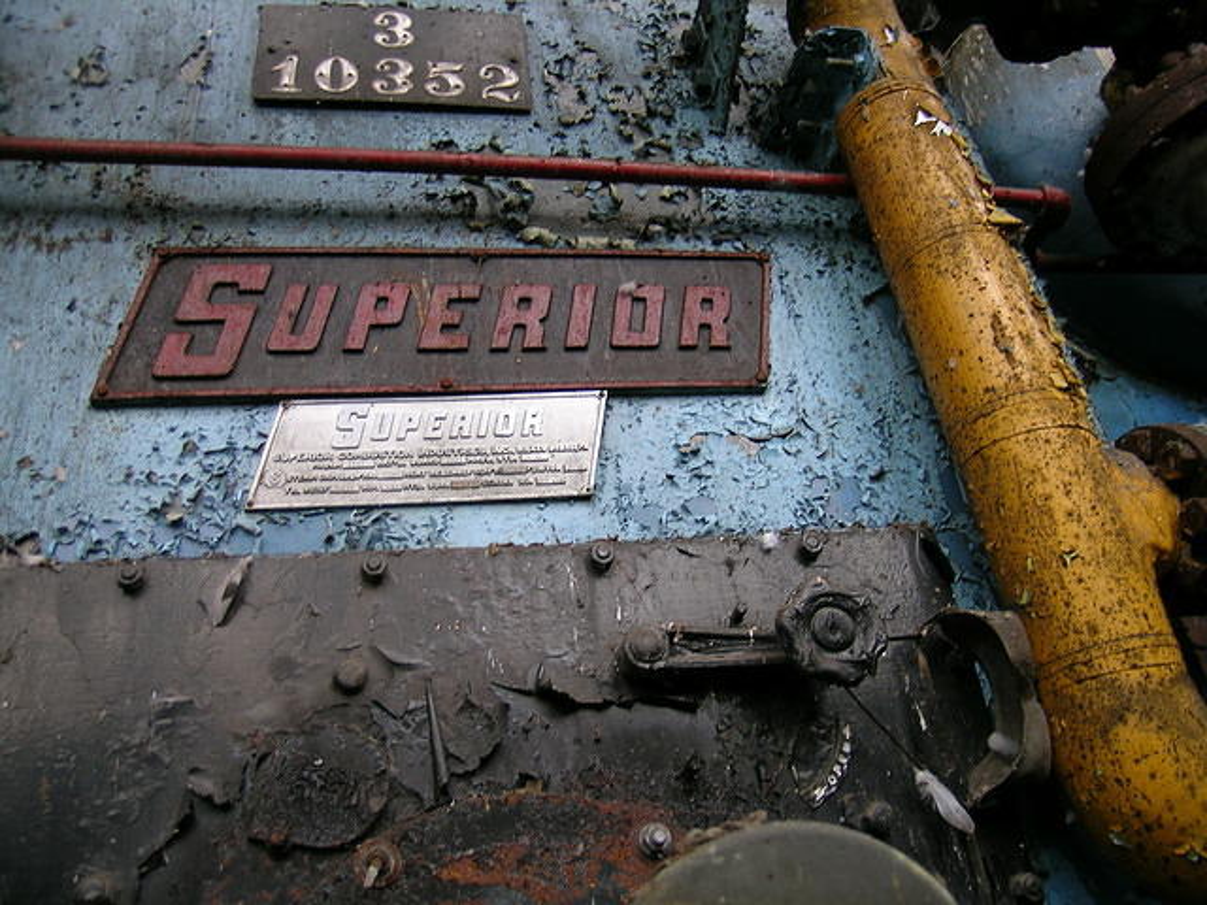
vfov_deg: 49.7
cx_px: 604
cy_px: 452
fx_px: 976
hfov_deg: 63.4
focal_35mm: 28
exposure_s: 1/10.6
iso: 50
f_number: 2.8
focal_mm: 5.8
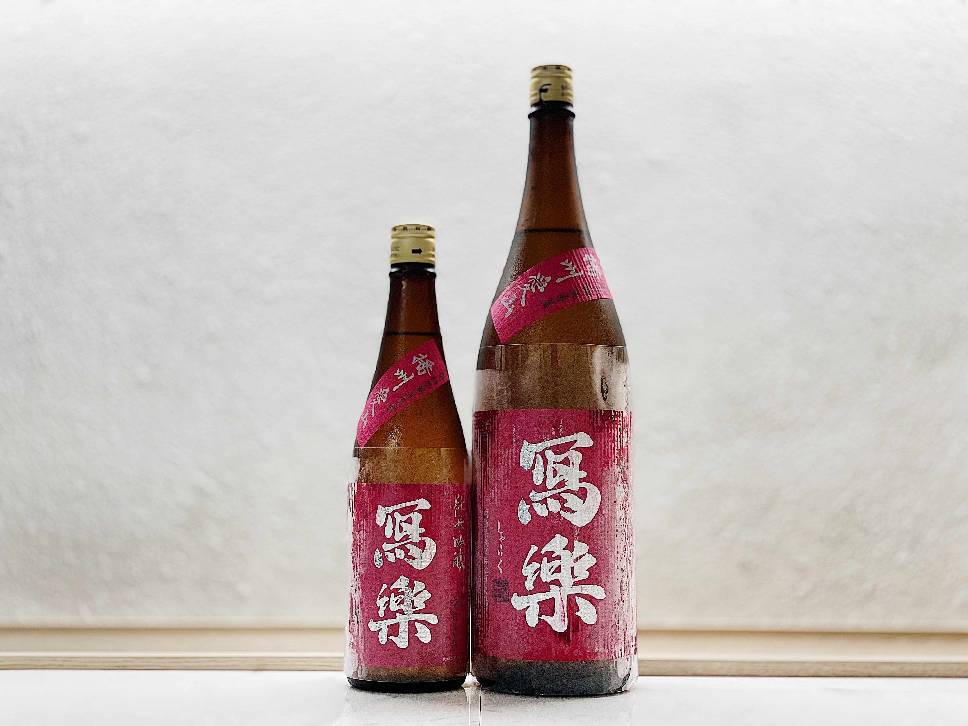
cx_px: 484
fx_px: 1454
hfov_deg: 36.8
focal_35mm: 52
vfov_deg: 28.0
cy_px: 363
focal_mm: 6
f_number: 2
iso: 64
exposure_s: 1/100
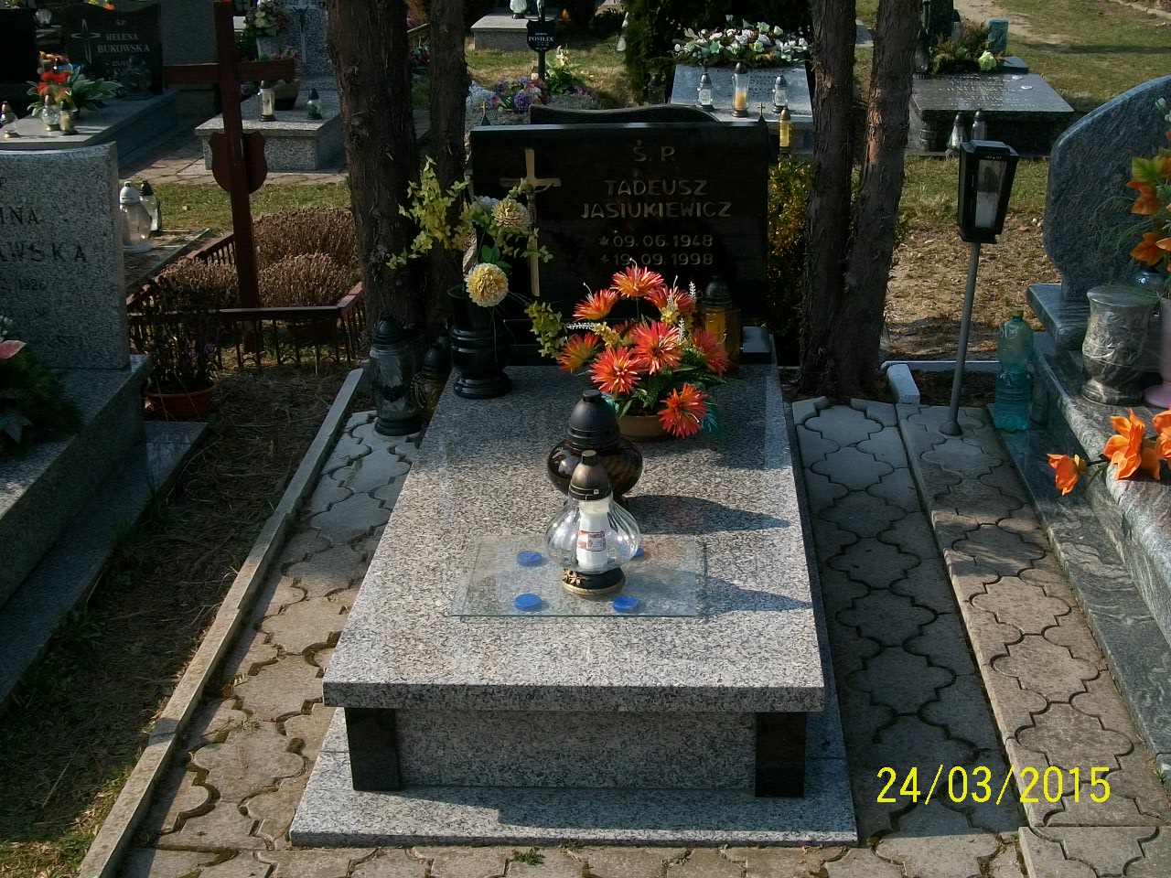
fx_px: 1522
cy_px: 439
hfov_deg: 42.1
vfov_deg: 32.2
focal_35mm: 45
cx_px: 586
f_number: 5.4
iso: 80
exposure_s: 1/400
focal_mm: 7.6
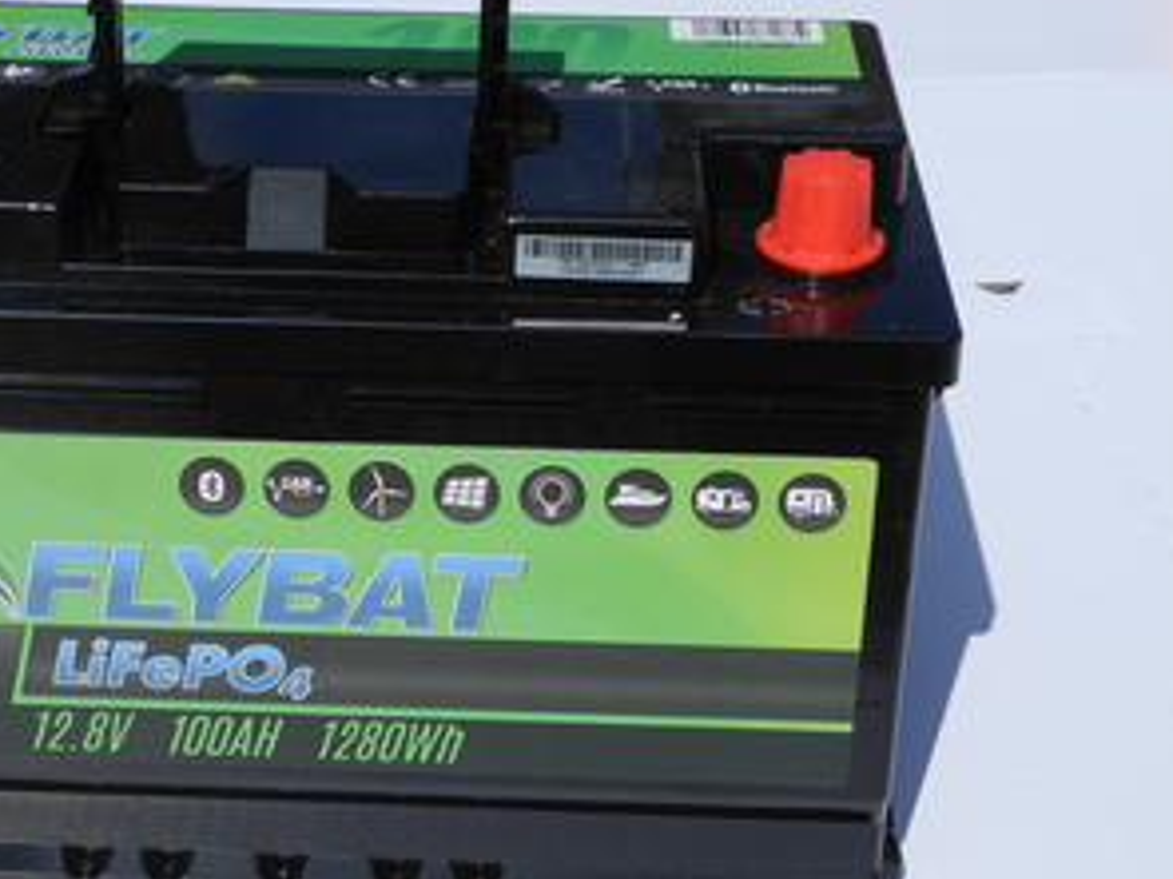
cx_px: 326
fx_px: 3082
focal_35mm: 91
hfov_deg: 21.4
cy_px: 529
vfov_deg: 16.2
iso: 100
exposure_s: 1/943
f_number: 5.6
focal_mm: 13
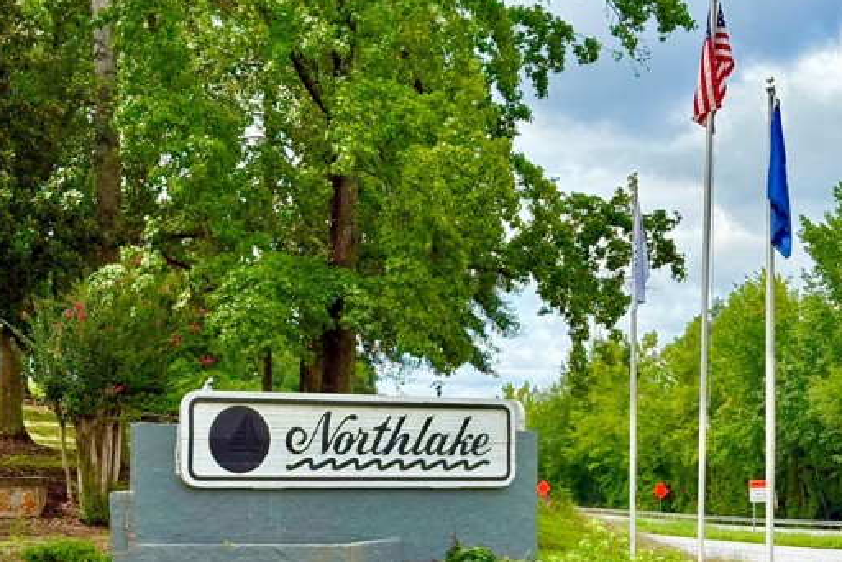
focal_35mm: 81
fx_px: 1894
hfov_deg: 25.1
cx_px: 404
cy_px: 454
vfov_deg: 16.7
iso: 50
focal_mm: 5.96
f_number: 1.6
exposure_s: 1/1848
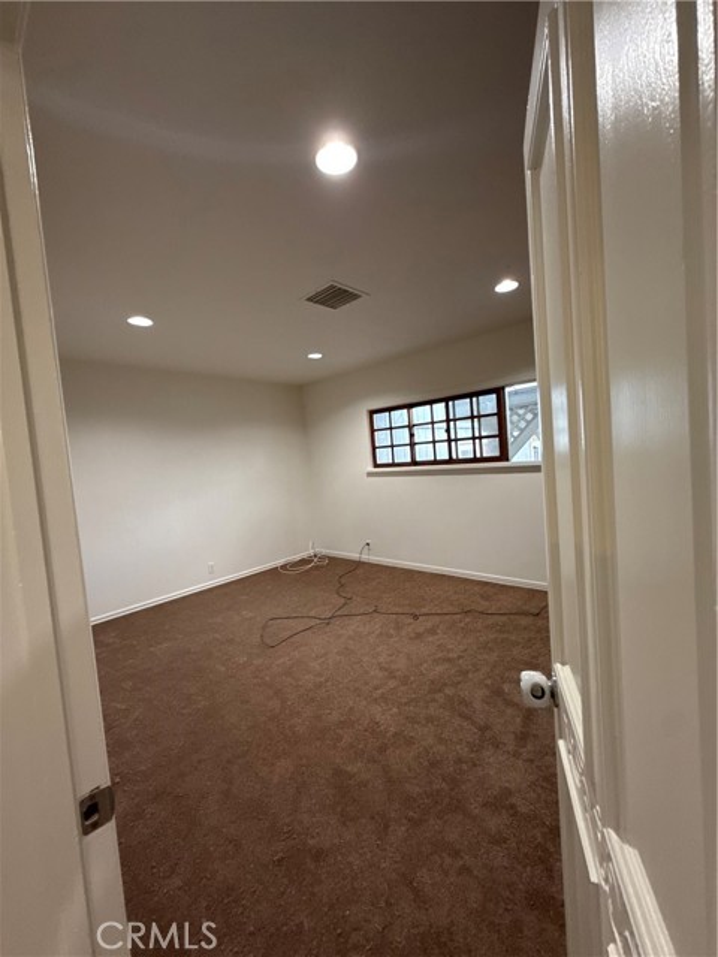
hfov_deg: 85.7
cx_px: 359
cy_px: 478
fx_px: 387
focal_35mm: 14
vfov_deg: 102.1
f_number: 2.2
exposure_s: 1/60
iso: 800
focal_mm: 2.22
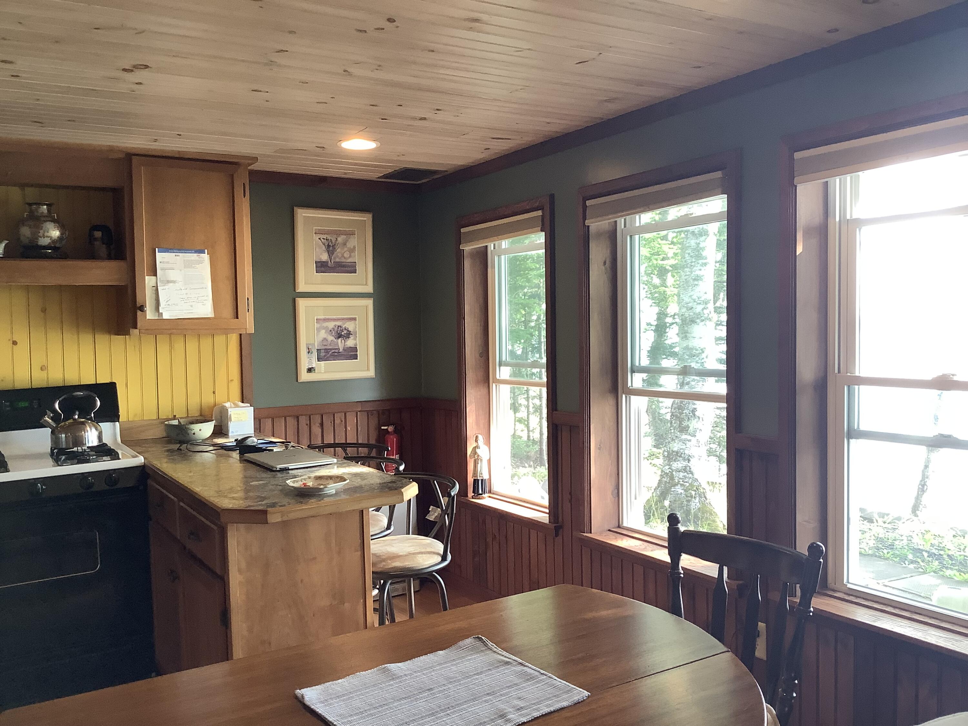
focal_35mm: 31
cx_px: 484
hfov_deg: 58.4
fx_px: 867
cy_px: 363
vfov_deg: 45.4
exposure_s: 1/50
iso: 80
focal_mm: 3.3
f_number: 2.4
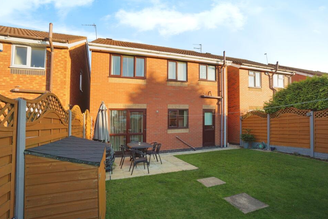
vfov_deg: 73.7
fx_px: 146
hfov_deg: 96.7
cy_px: 108
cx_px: 166
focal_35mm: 16
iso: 100
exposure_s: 1/100
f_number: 7.1
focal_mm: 10
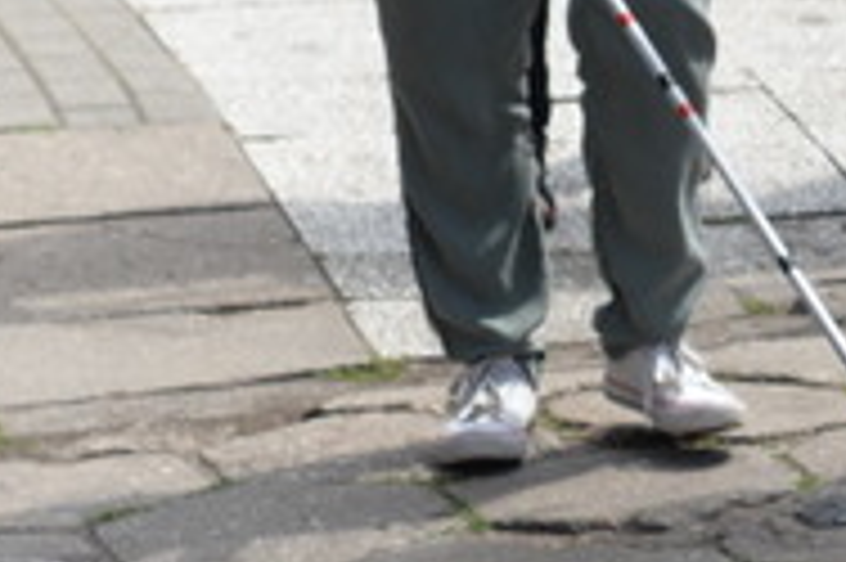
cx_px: 1444
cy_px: 173
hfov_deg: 6.3
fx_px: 7490
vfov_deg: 4.3
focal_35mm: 319
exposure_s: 1/200
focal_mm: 50
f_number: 7.1
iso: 200
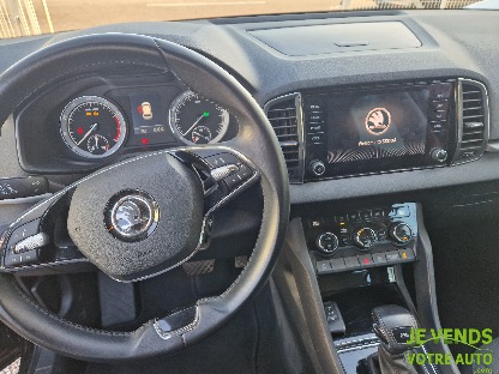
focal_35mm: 23
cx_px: 250
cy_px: 187
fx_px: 332
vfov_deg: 58.9
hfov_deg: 73.9
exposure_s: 1/180
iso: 125
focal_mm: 5.4
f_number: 1.8
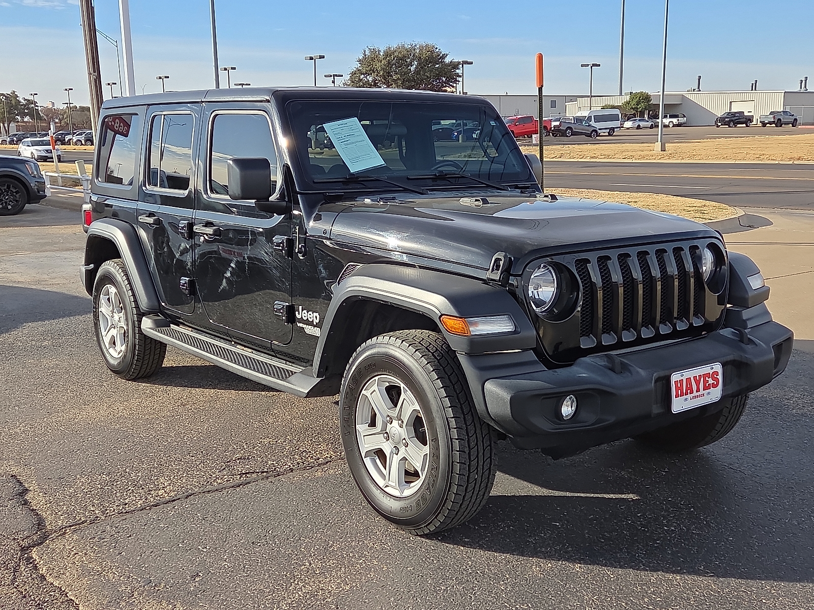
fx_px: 917
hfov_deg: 47.9
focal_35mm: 39
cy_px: 305
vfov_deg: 36.8
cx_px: 407
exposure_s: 1/1111
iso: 25
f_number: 1.8
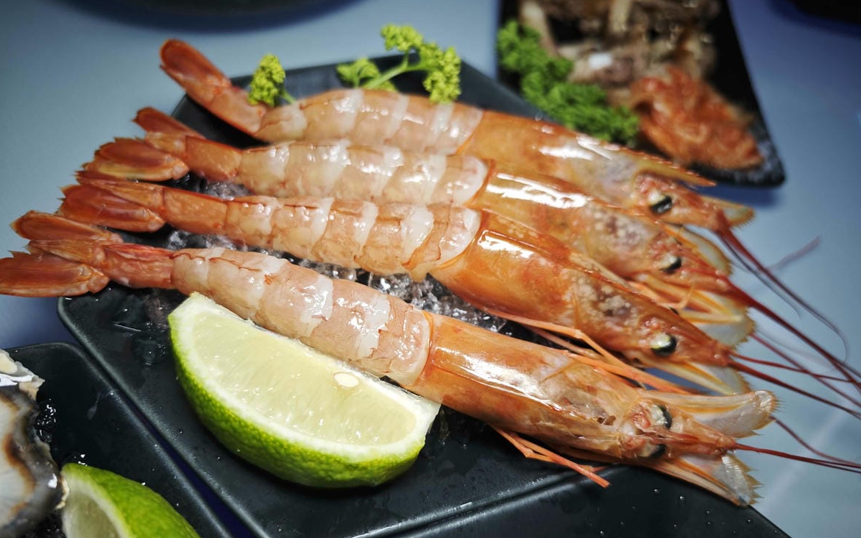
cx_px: 438
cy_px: 287
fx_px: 587
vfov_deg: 49.2
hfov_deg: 72.5
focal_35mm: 25
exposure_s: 1/120
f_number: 2
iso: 320
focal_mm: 8.72
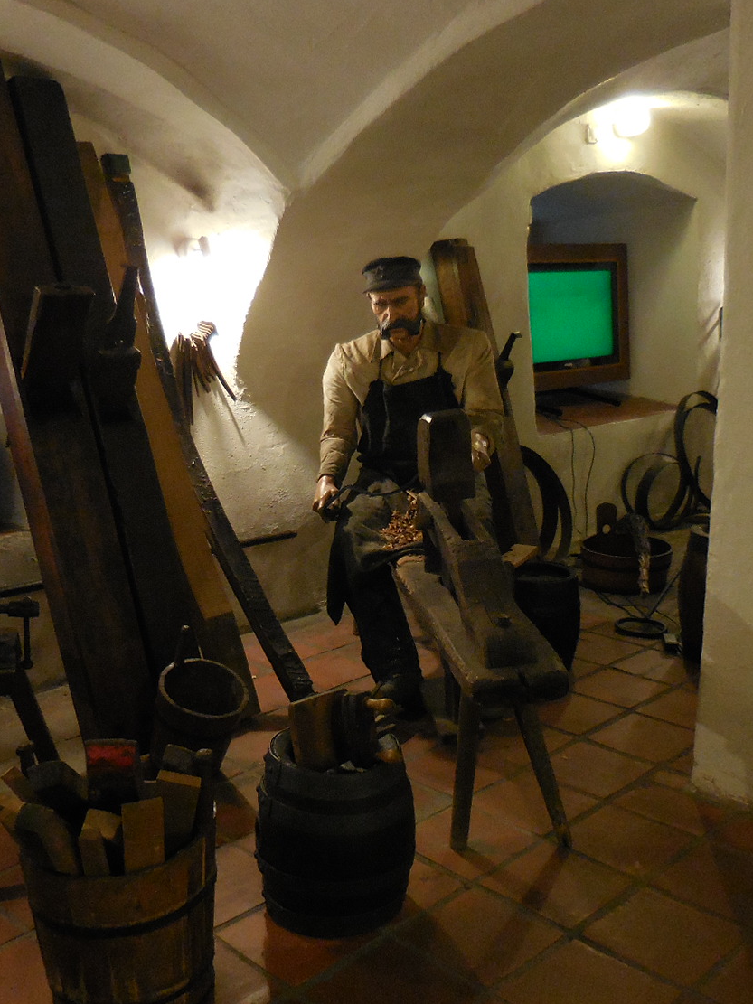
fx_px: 1044
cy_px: 494
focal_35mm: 36
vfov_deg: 51.4
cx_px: 371
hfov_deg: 39.6
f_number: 3.3
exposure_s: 1/15
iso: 560
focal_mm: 4.5
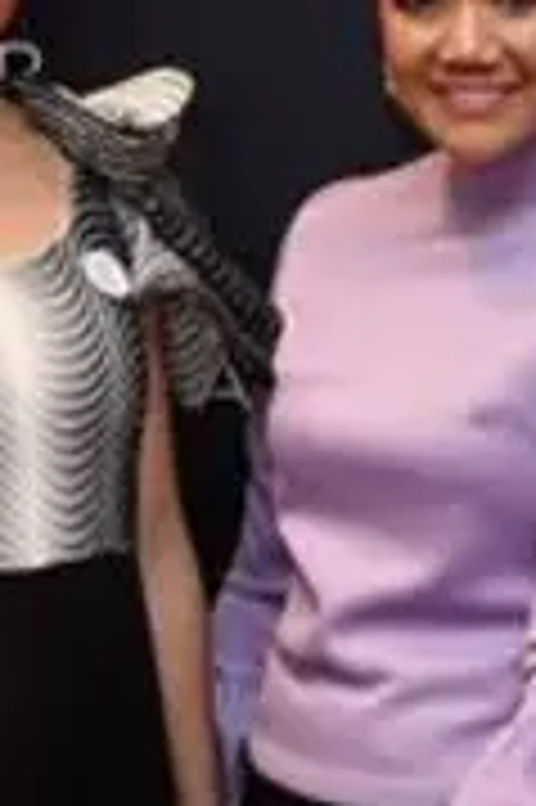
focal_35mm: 192
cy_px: 430
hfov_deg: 7.0
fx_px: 4296
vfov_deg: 10.7
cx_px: 766
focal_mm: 44
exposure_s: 1/160
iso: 800
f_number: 3.5
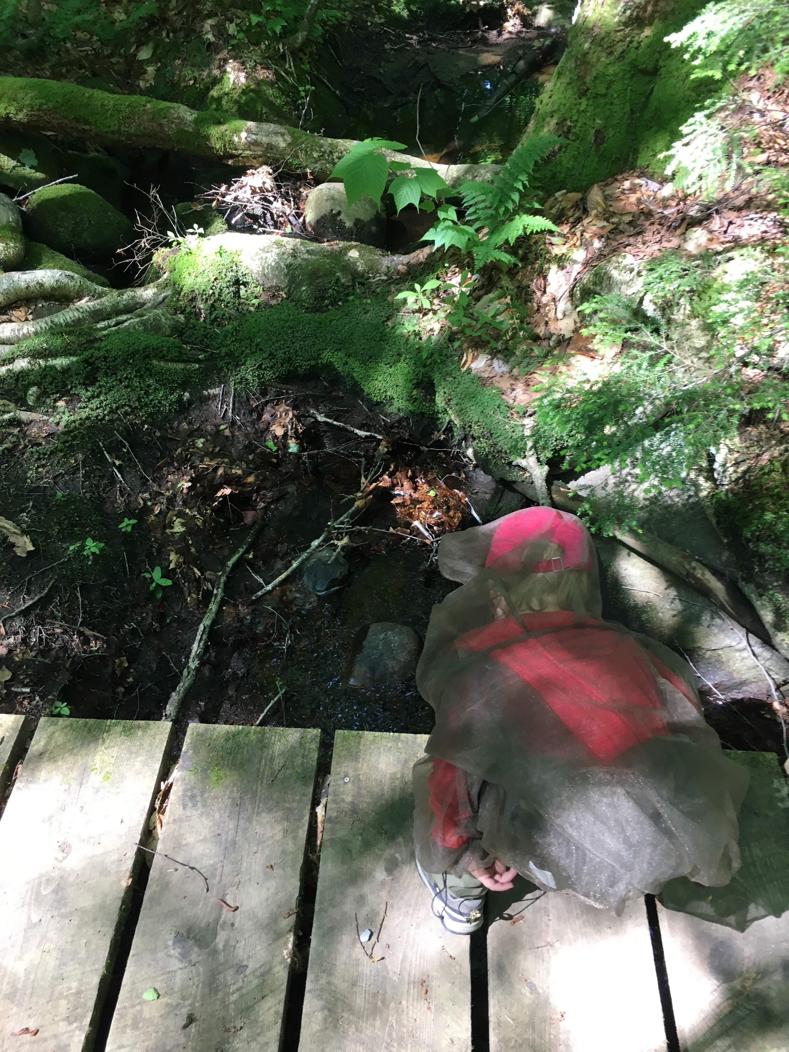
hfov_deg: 48.2
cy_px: 526
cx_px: 394
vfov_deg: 61.7
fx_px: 881
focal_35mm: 29
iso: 32
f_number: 2.2
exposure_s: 1/30
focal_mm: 4.15
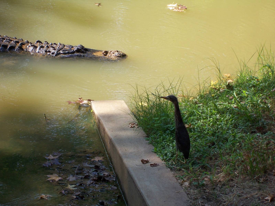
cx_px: 138
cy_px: 103
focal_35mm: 175
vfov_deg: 8.5
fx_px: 1390
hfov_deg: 11.3
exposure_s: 1/180
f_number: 4.9
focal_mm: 30
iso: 80
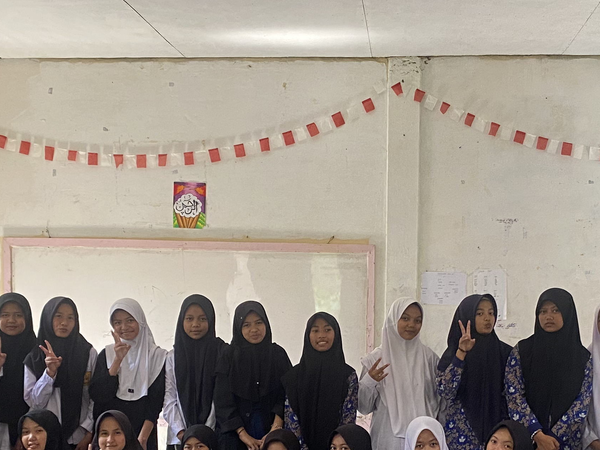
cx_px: 365
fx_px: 1075
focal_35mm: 62
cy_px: 419
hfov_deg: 31.1
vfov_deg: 22.9
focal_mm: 4.25
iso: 125
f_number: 1.8
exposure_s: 1/74
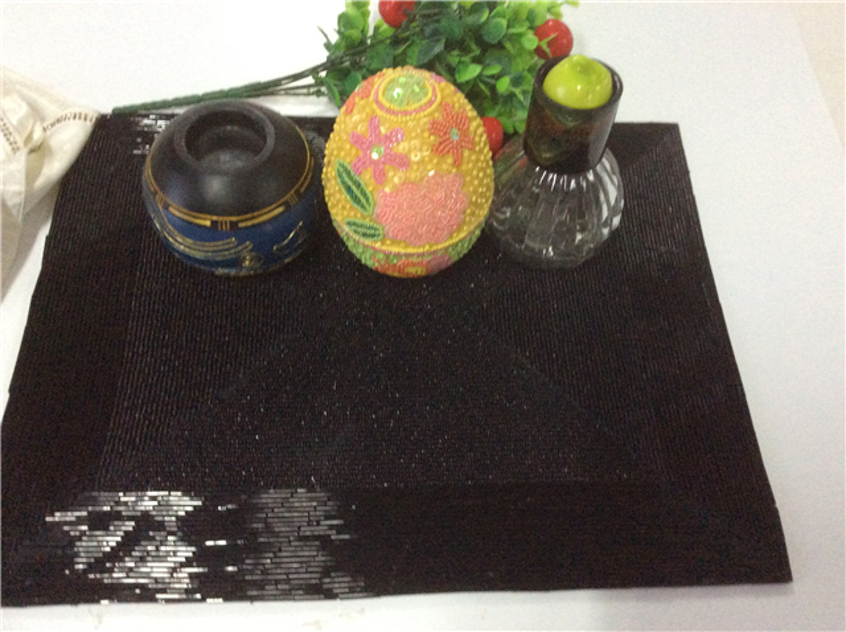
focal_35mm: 32
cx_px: 423
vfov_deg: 44.1
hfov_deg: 56.9
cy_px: 316
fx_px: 781
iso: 320
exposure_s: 1/25
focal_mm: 3.3
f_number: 2.4
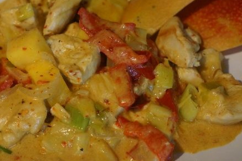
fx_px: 692
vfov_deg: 13.3
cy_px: 73
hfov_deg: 19.8
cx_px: 77
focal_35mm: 103
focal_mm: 50
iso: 3200
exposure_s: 1/160
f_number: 4
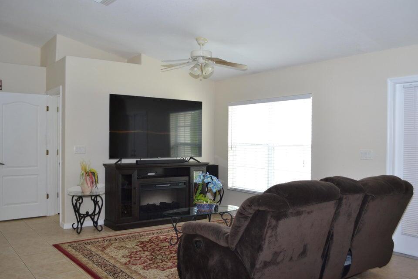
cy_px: 140
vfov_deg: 40.0
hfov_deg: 57.2
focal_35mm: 33
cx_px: 209
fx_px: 383
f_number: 4.5
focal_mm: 22
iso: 400
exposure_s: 1/80
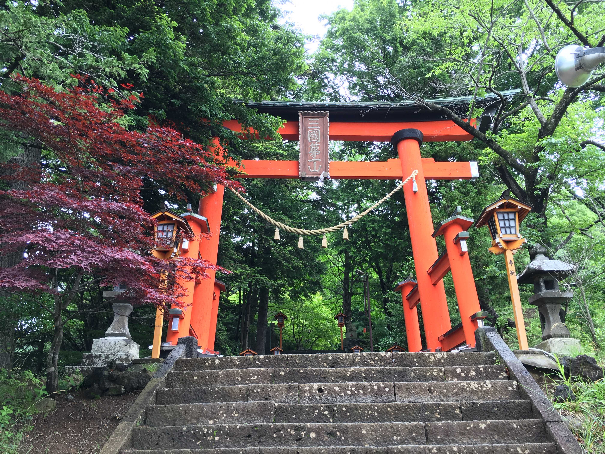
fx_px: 507
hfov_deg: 61.7
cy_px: 227
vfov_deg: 48.2
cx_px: 302
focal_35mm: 29
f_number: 2.2
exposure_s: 1/60
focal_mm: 4.15
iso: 25
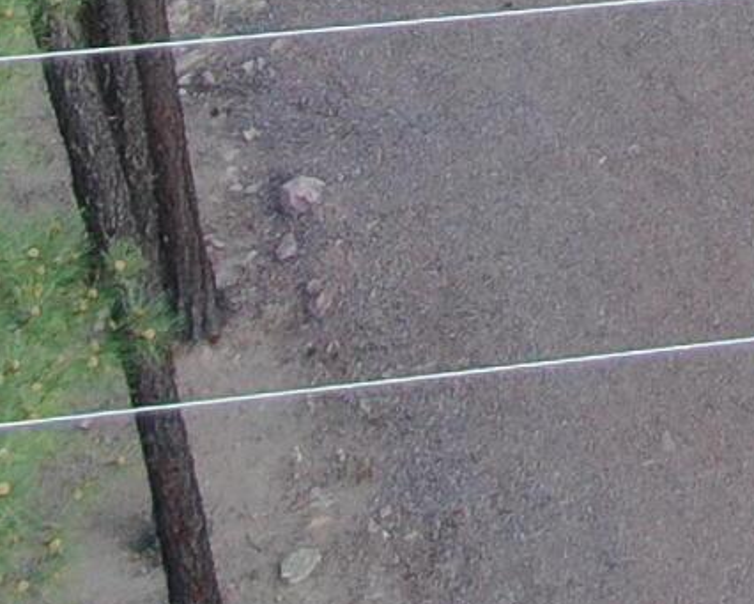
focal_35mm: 165
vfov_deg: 7.9
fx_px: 3683
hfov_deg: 10.5
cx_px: 1650
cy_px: -1318
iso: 110
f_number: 2.8
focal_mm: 4.39
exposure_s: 1/50
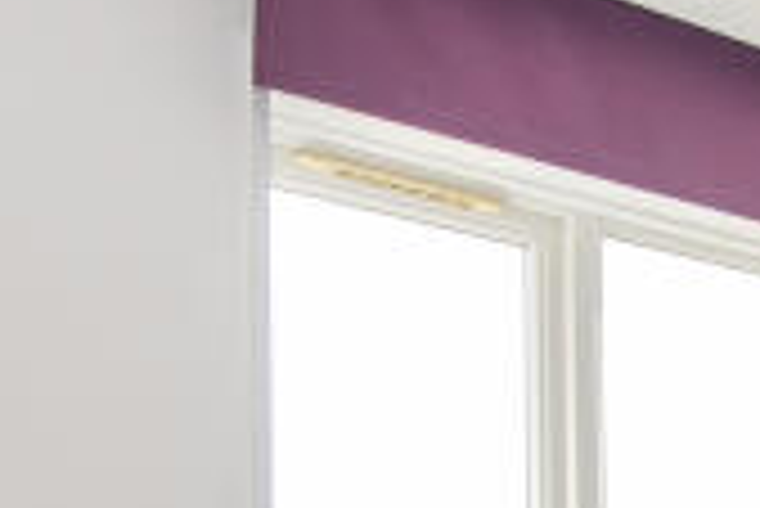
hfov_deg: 20.4
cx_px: 1147
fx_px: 1796
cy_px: 1034
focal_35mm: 85
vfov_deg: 13.6
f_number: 6.3
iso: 500
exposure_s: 1/125
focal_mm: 14
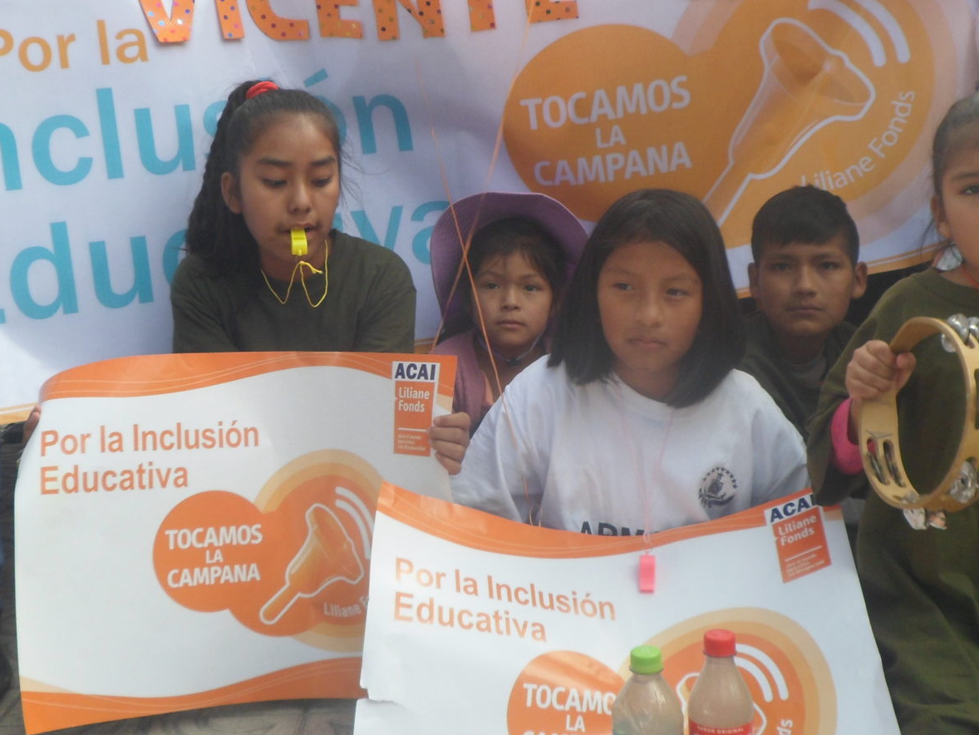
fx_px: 1245
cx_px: 501
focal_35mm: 44
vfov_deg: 32.7
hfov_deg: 42.9
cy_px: 267
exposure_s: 1/250
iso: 80
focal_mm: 4.9
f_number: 3.3
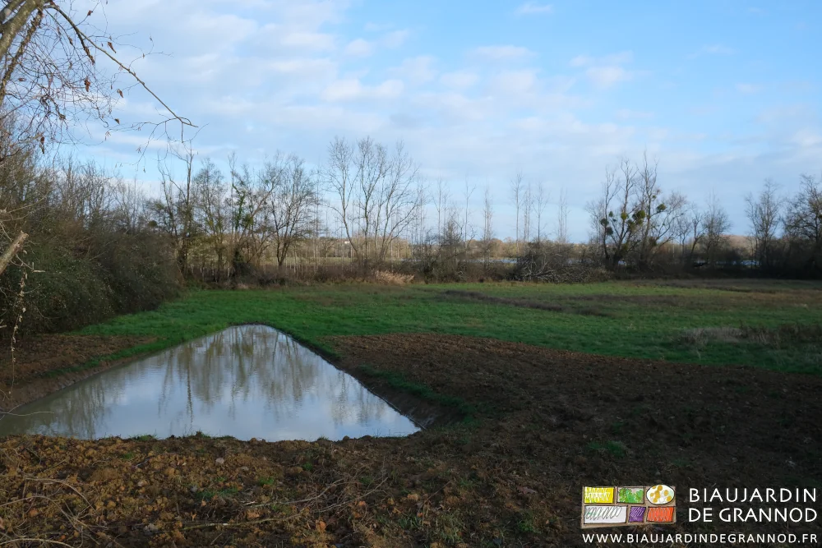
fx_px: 799
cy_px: 274
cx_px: 411
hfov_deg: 54.4
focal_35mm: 35
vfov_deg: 37.9
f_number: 6.4
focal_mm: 23.3
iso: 320
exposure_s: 1/320
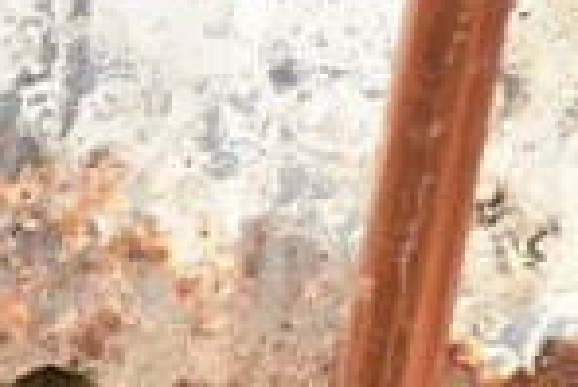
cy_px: 362
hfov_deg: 2.8
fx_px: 11963
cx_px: 633
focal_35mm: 744
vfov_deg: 1.9
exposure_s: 1/500
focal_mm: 105
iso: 180
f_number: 8
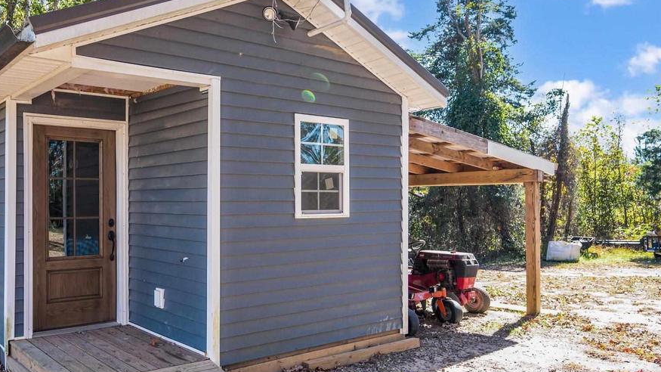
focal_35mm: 31
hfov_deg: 61.1
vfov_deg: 37.8
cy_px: 197
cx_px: 220
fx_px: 543
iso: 400
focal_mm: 18
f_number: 4
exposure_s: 1/640
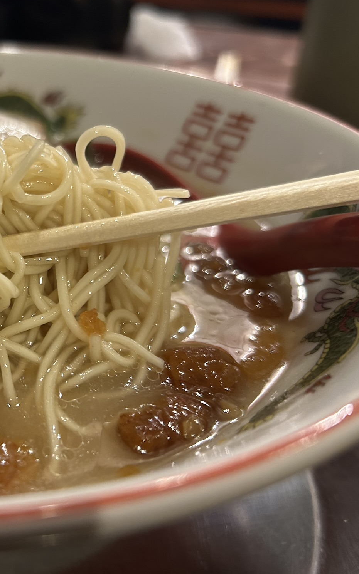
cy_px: 287
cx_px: -3
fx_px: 579
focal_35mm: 37
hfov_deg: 31.7
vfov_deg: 52.8
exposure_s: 1/50
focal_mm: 5.7
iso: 250
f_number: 1.5
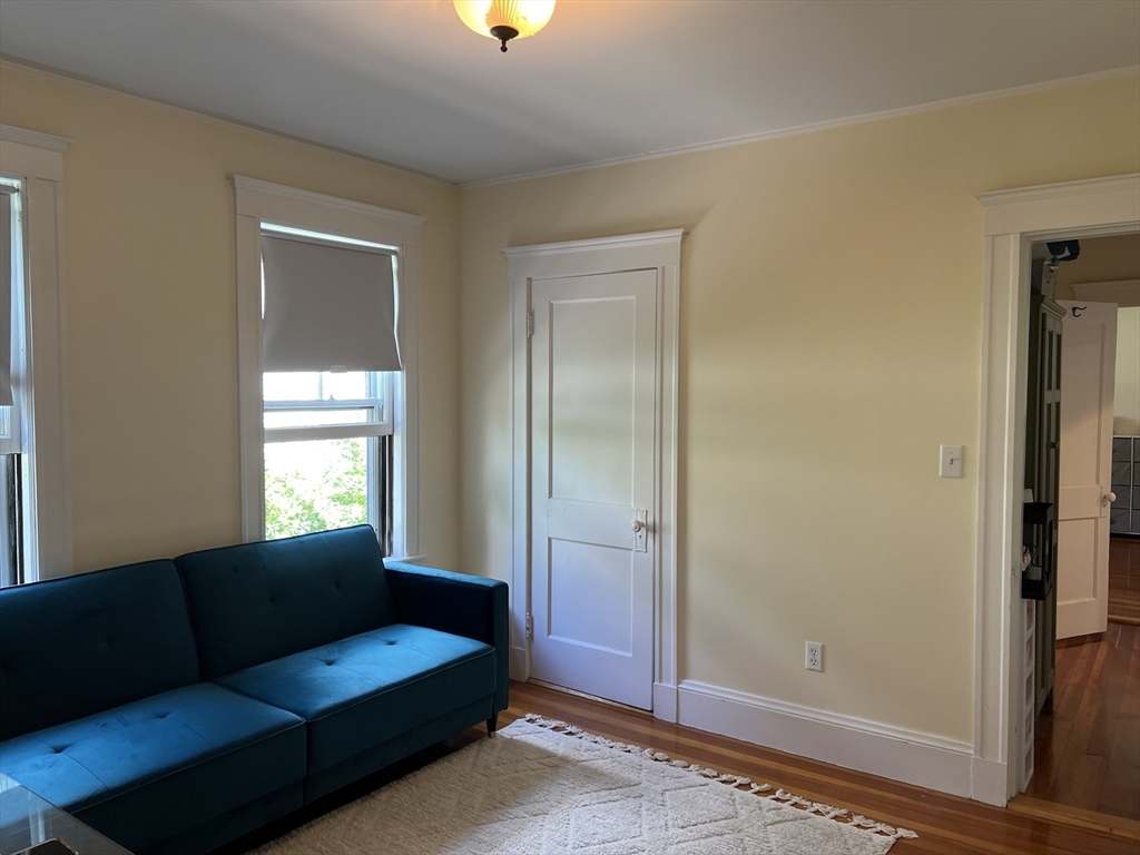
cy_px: 428
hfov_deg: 67.3
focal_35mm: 26
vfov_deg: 53.1
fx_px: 856
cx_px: 570
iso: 100
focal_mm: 5.7
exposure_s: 1/120
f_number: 1.5
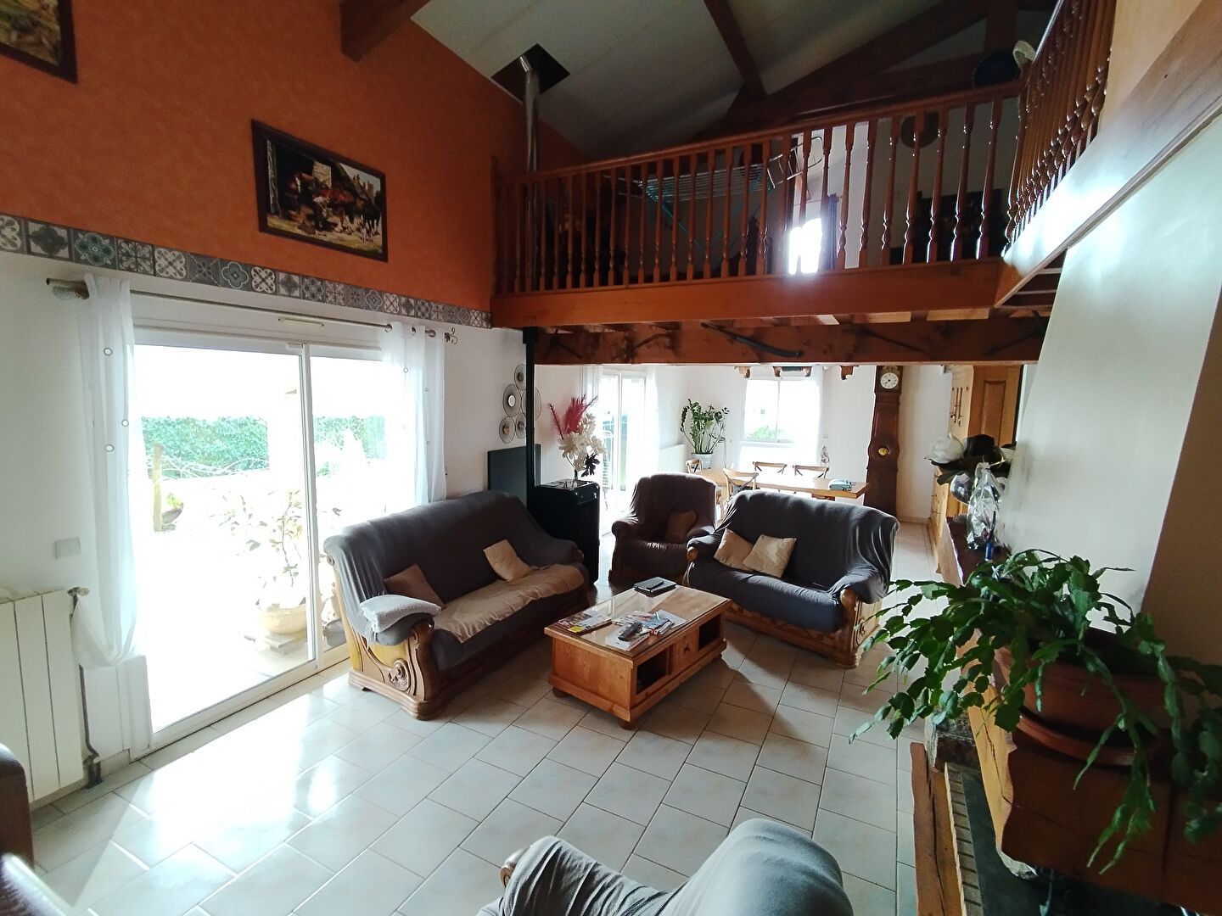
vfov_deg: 78.1
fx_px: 565
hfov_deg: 94.5
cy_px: 458
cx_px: 611
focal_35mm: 16
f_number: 2.2
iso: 130
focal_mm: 1.65
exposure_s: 1/33.3
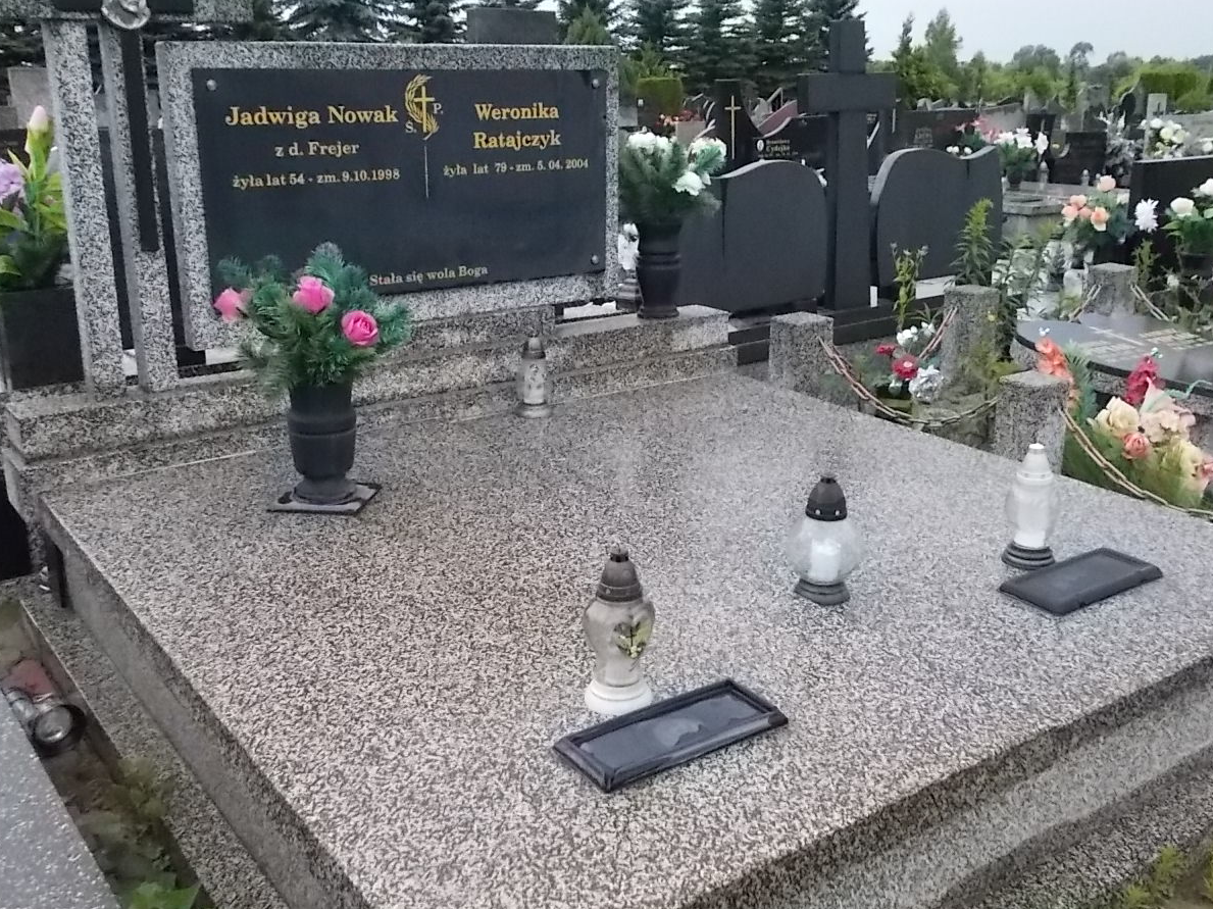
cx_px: 655
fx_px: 1226
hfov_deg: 52.6
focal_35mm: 35
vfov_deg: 40.7
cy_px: 423
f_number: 8
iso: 400
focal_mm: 4.6
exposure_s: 1/250
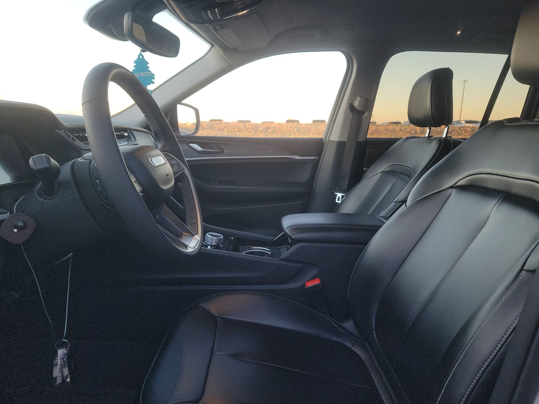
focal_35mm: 24
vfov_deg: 56.8
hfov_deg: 71.6
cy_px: 202
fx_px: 374
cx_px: 270
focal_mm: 6.7
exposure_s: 1/59
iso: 141
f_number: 1.8
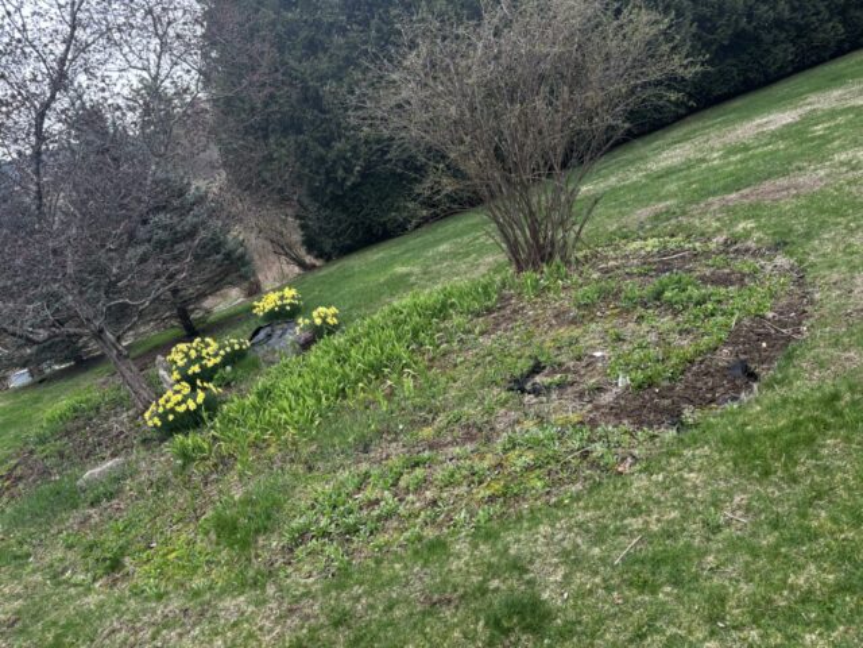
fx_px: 648
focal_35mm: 26
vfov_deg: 53.1
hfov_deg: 67.3
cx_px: 432
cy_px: 324
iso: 40
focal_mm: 5.96
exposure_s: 1/162
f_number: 1.6
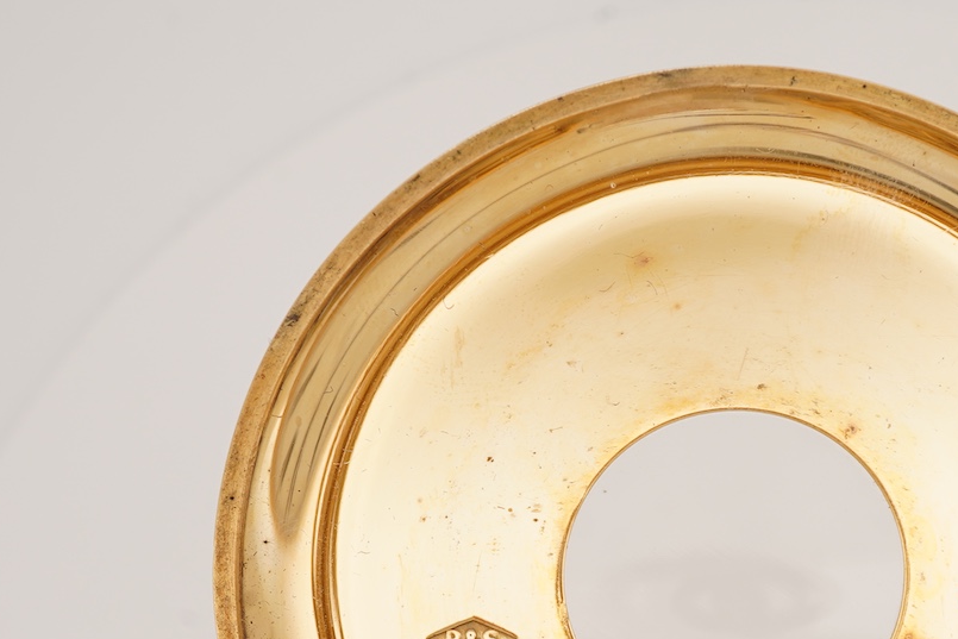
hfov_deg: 22.8
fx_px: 2342
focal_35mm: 88
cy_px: 596
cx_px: 747
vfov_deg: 15.3
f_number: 22
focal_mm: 30
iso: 160
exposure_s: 1/160
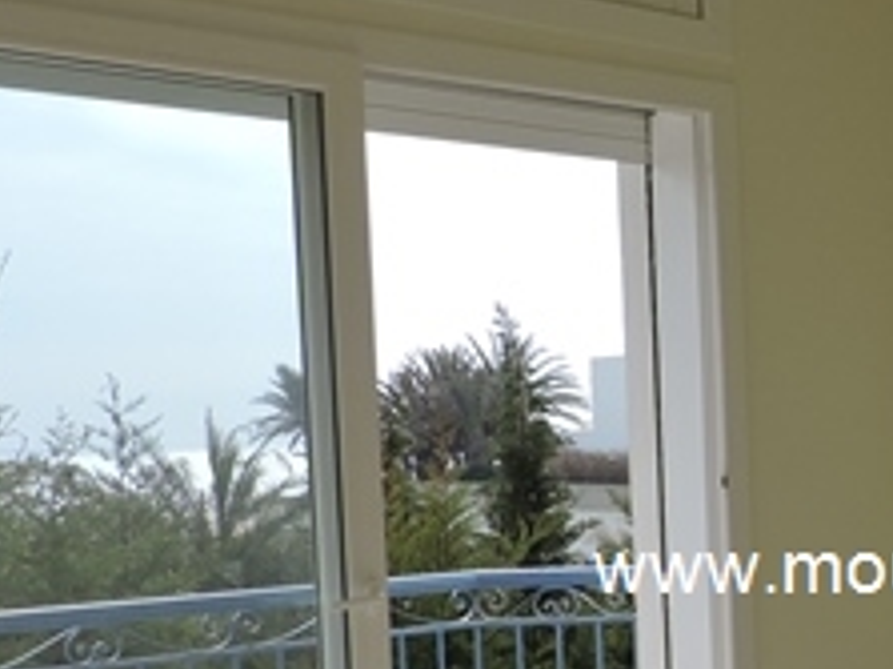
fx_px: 1779
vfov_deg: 21.0
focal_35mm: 69
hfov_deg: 25.3
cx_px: 1069
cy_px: 565
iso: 100
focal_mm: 4.3
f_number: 3
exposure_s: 1/1000
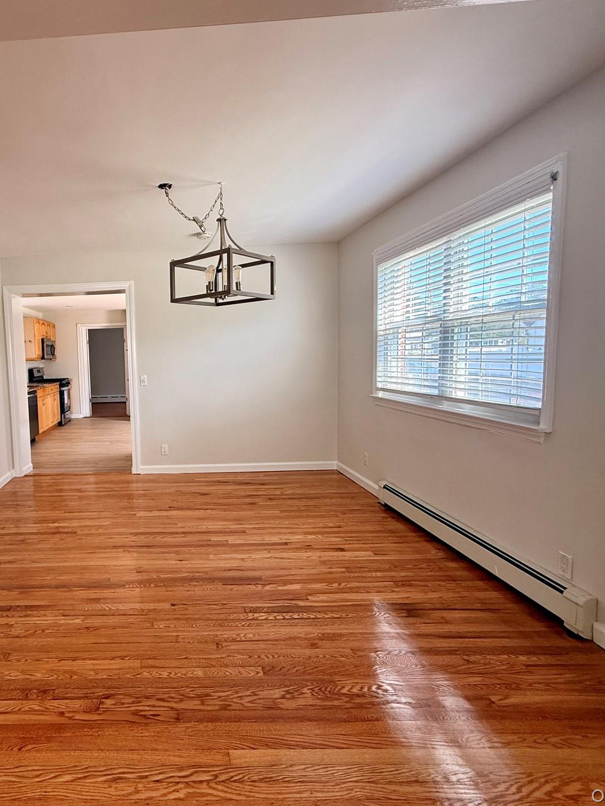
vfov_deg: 84.7
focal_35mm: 19
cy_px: 398
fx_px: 443
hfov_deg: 64.7
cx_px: 153
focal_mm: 2.22
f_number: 2.2
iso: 100
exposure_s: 1/99
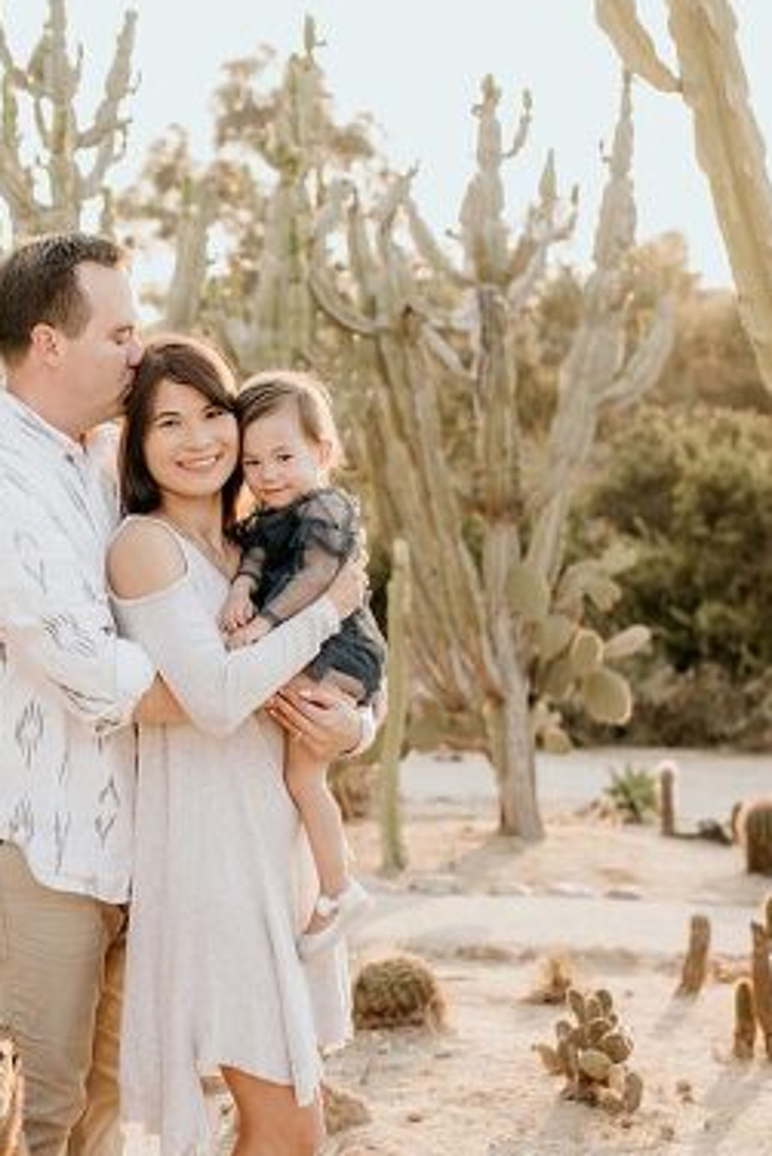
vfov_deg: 30.1
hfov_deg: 20.1
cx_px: 141
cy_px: 589
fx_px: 2153
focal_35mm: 67
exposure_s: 1/800
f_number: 2.2
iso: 500
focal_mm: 35
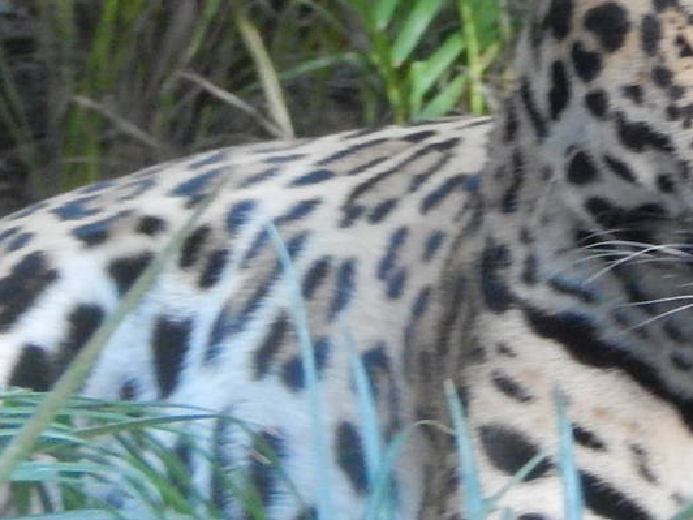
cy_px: 60
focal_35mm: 553
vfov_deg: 2.7
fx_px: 11071
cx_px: 567
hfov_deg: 3.6
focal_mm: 32.8
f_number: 5.3
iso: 800
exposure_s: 1/13
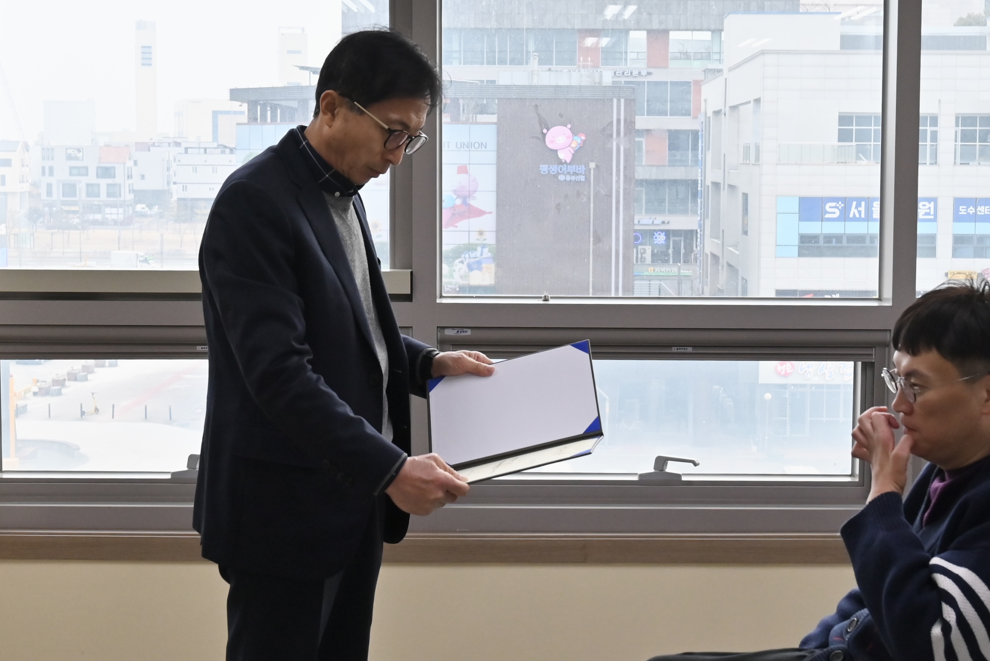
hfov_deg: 38.9
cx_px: 704
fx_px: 1375
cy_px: 381
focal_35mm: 50
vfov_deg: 27.0
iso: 800
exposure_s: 1/200
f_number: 7.1
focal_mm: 28
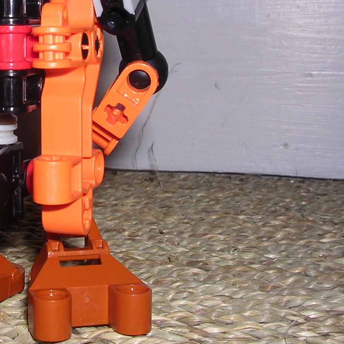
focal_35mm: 77
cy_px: 60
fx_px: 866
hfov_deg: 21.6
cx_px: -11
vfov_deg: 22.1
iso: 100
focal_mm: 5.8
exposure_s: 1/60.1
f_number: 5.6
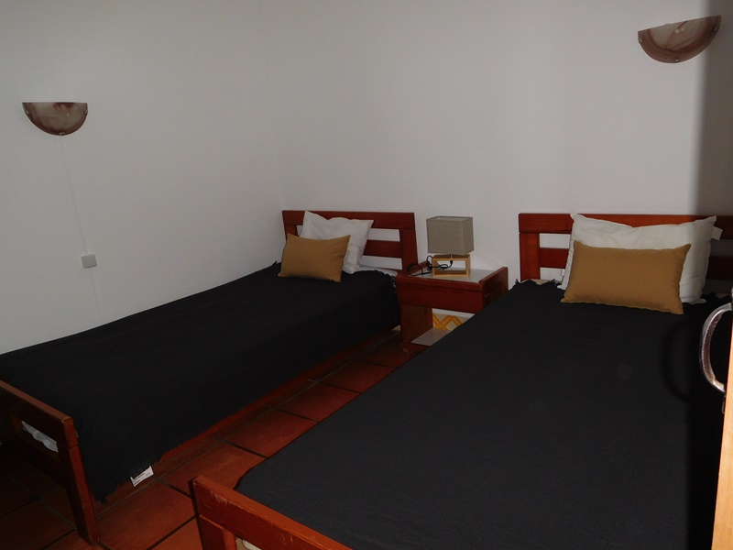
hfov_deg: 69.4
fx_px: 529
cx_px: 366
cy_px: 275
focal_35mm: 25
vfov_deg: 54.9
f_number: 3.4
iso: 220
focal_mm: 4.5
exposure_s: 1/30
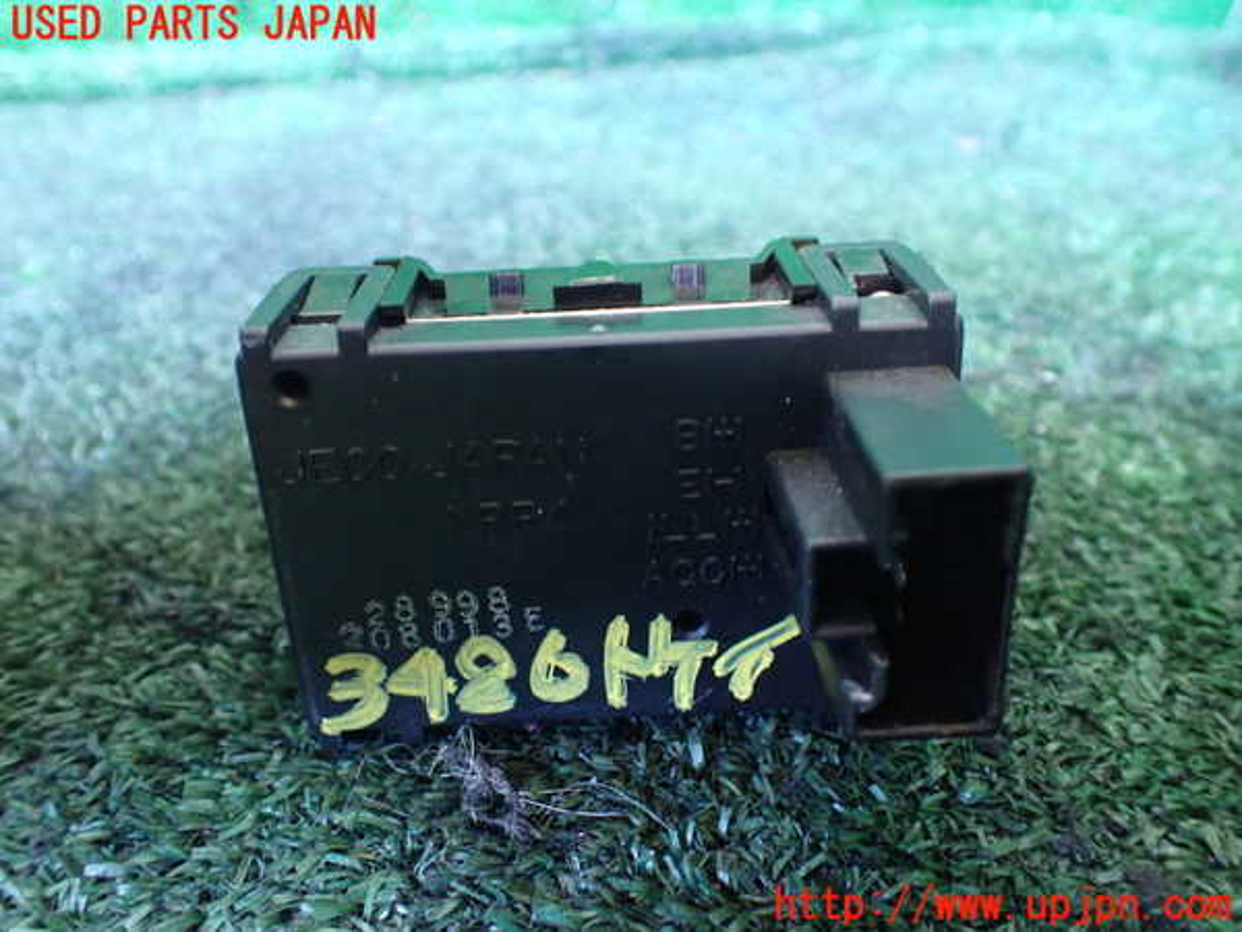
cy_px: 466
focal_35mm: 30
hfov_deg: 60.0
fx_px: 1076
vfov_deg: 46.8
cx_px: 621
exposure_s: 1/30
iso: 1000
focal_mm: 5.4
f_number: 2.3
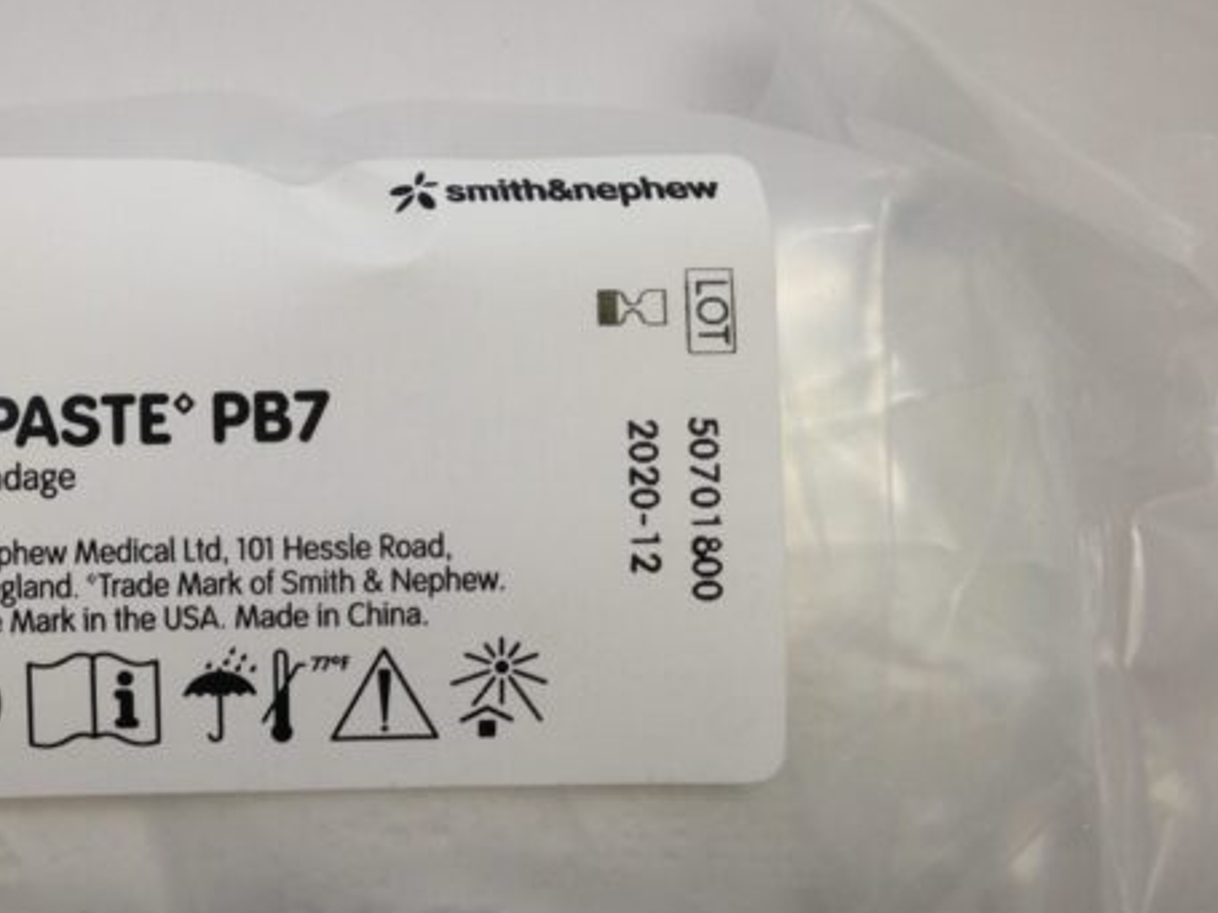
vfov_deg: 25.2
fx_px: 2040
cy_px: 535
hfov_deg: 32.6
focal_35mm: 58
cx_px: 300
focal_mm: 4.12
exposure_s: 1/60
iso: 50
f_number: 2.4
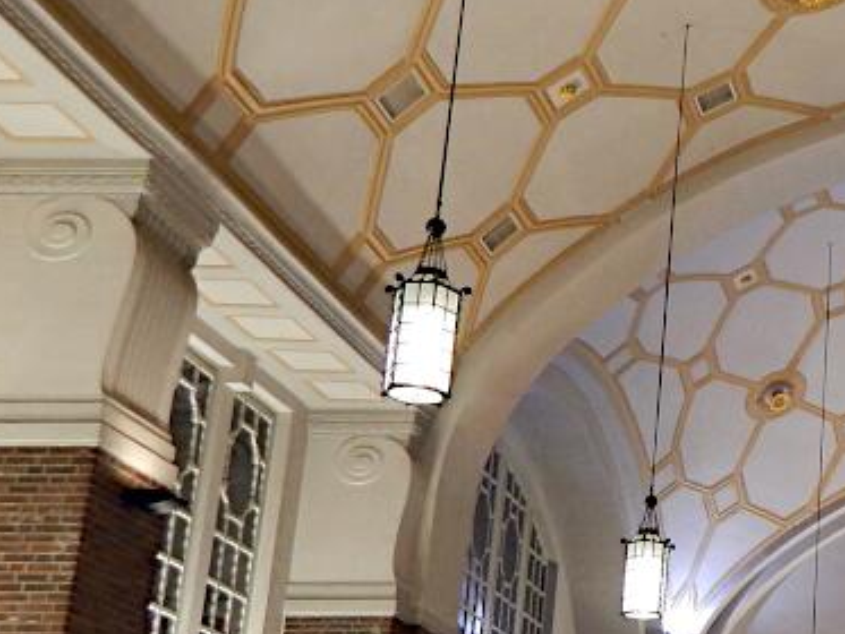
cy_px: 432
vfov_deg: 19.8
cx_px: 1056
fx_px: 1807
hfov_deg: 23.6
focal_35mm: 74
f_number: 3
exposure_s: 1/30
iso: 220
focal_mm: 4
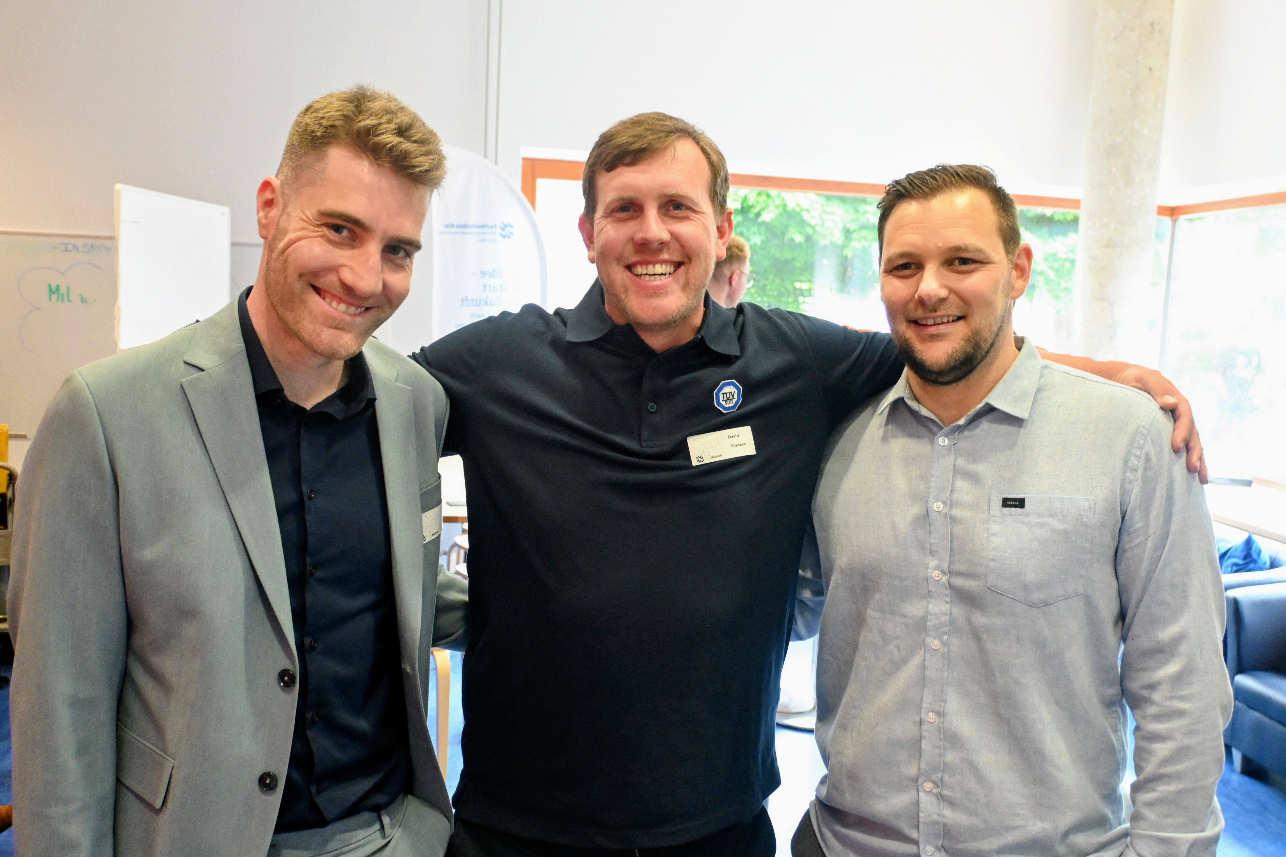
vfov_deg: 40.8
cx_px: 643
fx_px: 1152
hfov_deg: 58.3
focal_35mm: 32
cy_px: 428
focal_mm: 21.5
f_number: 4
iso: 2200
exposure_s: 1/125
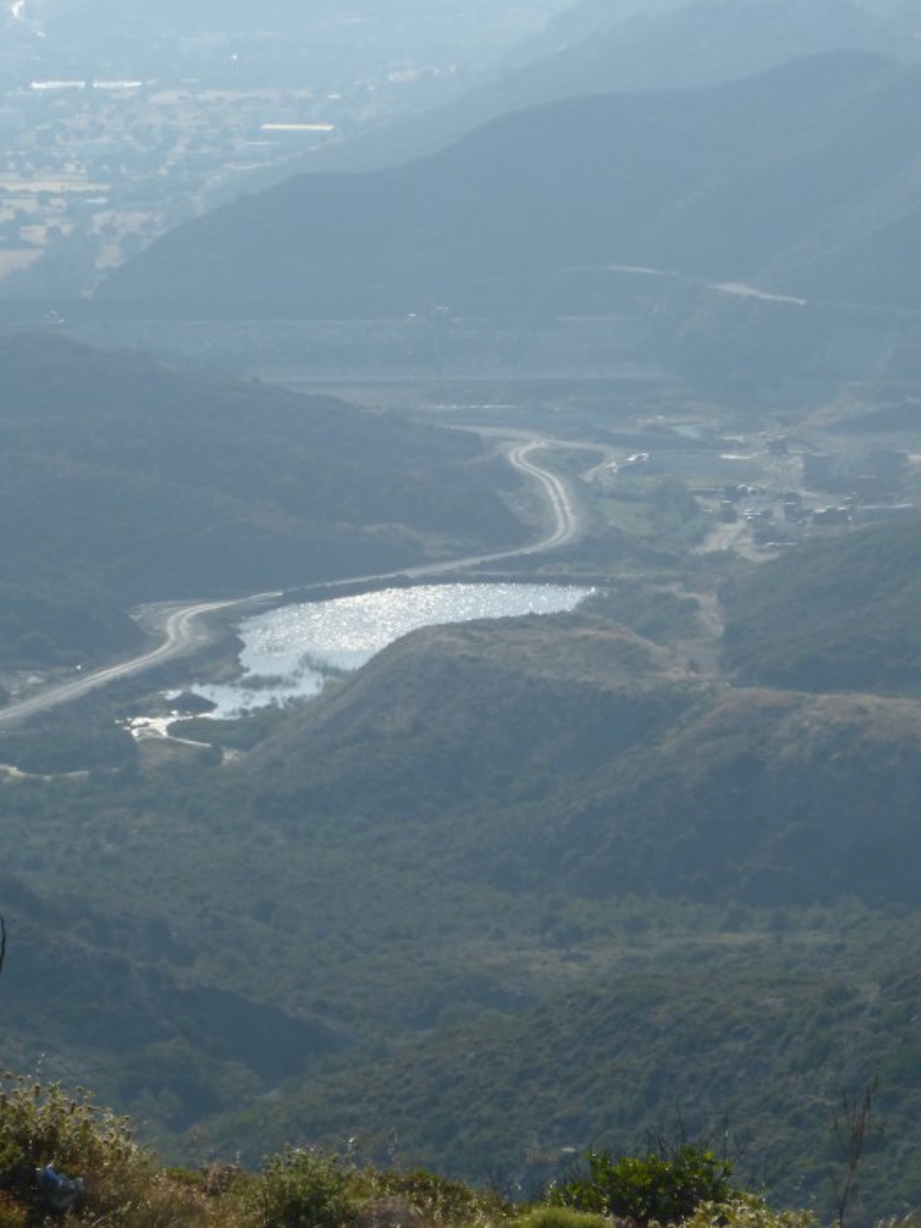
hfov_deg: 7.9
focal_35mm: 187
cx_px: 460
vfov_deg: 10.6
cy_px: 614
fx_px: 6636
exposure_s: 1/640
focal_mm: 30.4
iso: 100
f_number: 5.8
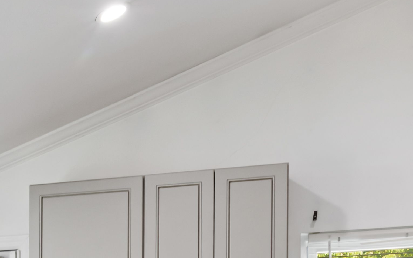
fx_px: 990
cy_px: 424
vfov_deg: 13.7
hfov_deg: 21.1
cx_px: -143
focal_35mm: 88
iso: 320
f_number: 9
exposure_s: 1/4
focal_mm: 16
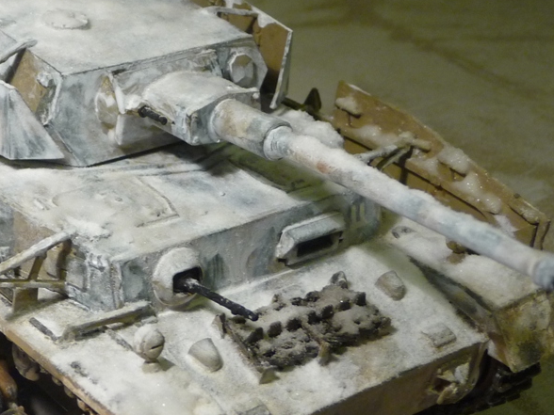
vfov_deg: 18.9
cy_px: 212
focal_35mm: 78
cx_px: 124
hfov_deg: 24.7
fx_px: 1248
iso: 250
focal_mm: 7.6
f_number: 4.1
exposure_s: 1/30
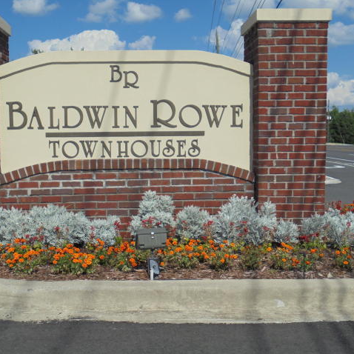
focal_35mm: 45
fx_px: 521
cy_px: 177
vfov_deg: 37.6
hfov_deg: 37.4
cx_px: 140
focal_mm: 6.9
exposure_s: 1/160
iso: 100
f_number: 13.3
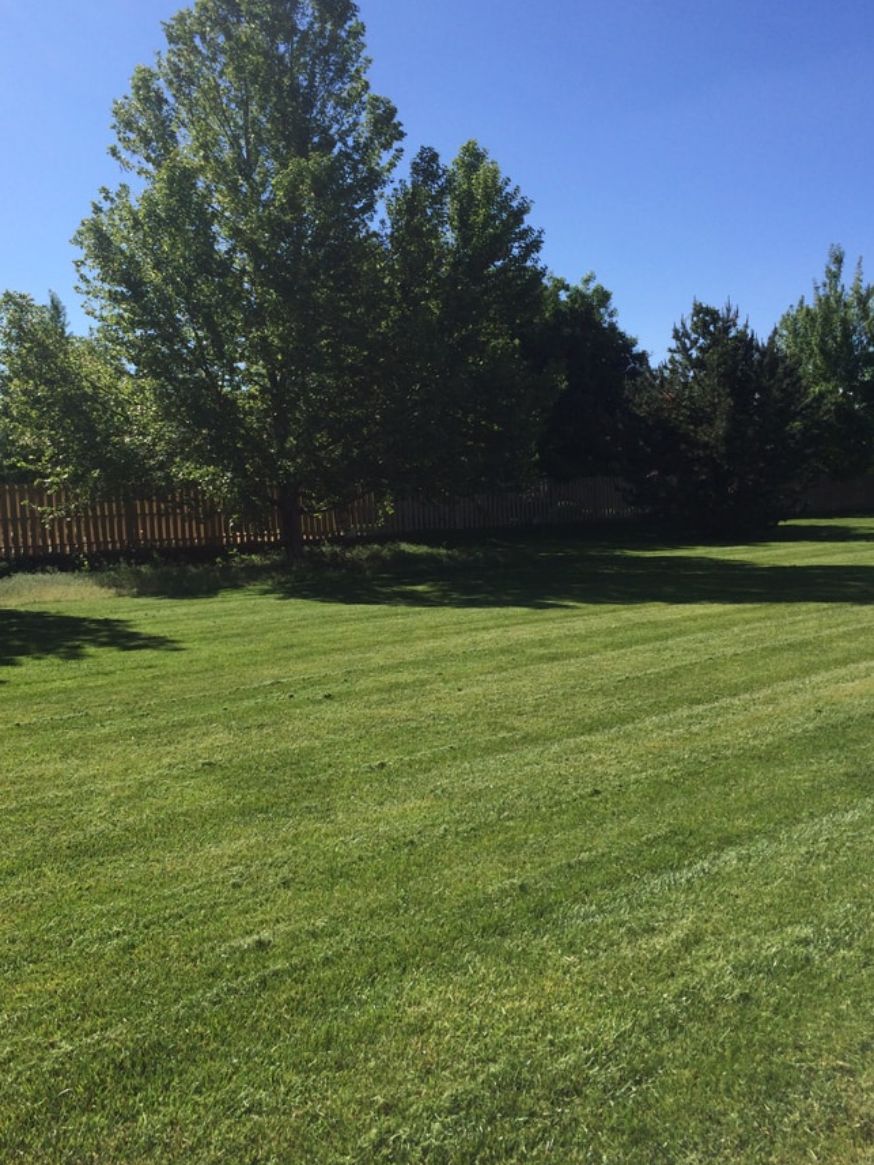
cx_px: 374
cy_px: 567
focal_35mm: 35
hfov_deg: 40.6
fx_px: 1178
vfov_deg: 52.6
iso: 32
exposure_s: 1/2415
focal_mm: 4.12
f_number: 2.2
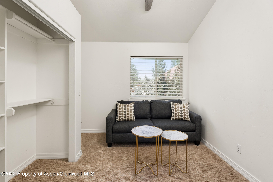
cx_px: 136
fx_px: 129
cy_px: 91
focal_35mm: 17
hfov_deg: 93.3
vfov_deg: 70.5
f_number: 7.1
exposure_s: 1/5
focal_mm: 17
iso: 500
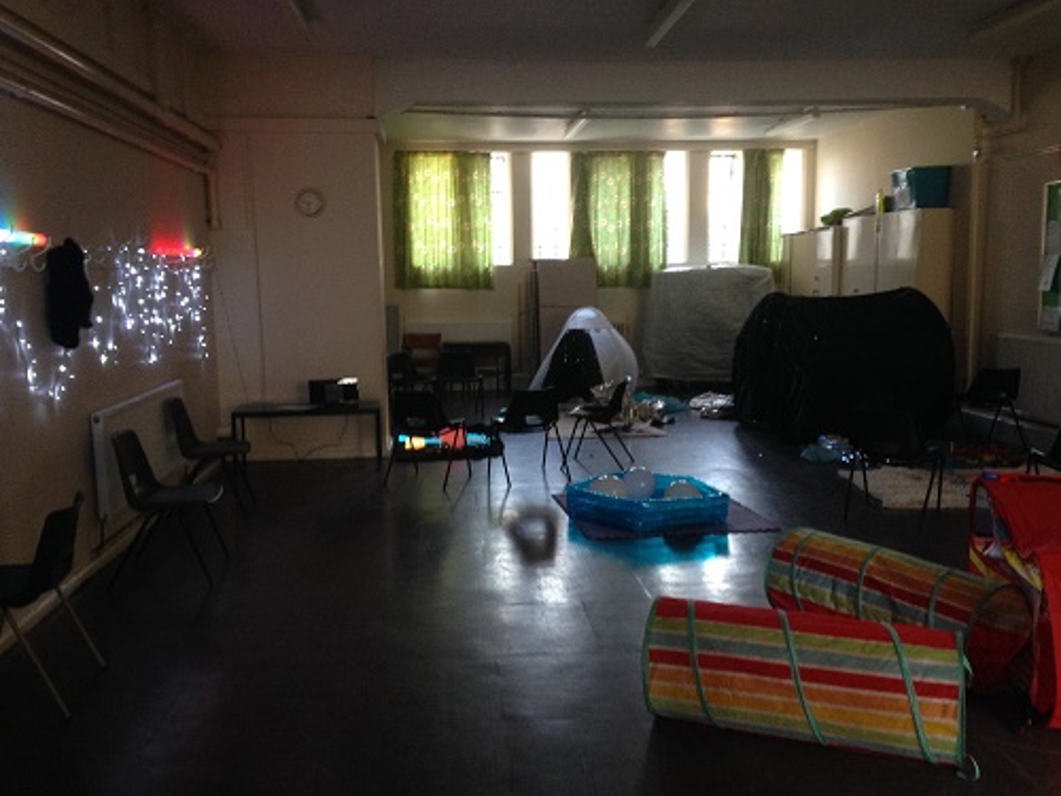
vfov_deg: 42.9
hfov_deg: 55.4
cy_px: 398
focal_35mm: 33
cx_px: 530
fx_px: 1011
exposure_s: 1/20
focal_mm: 4.12
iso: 200
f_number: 2.4
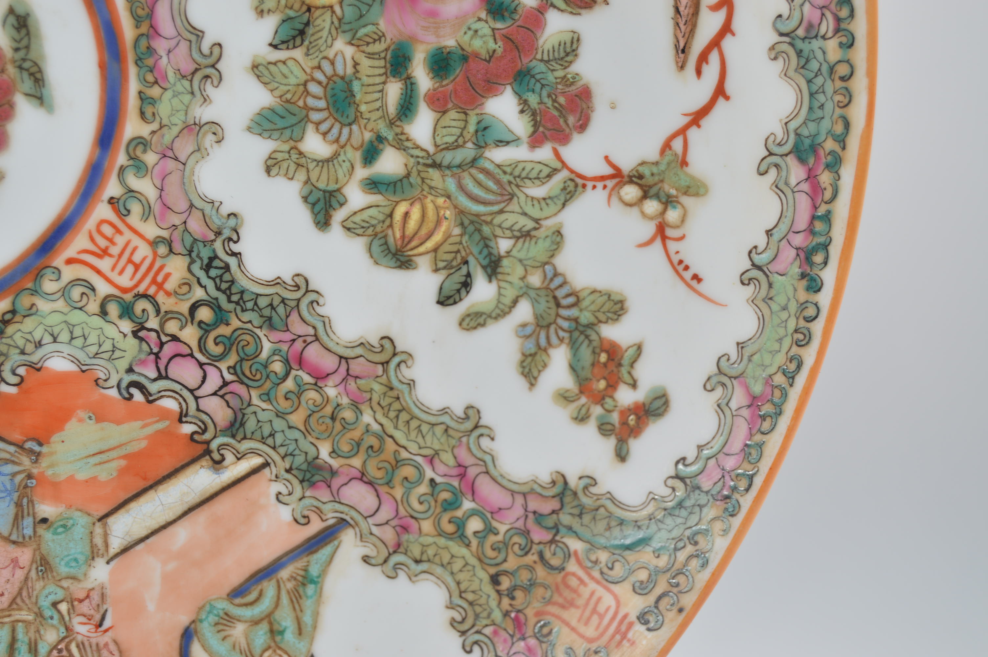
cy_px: 328
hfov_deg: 24.6
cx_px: 494
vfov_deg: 16.5
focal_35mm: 82
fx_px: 2262
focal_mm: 55
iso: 100
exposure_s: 1/80
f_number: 7.1
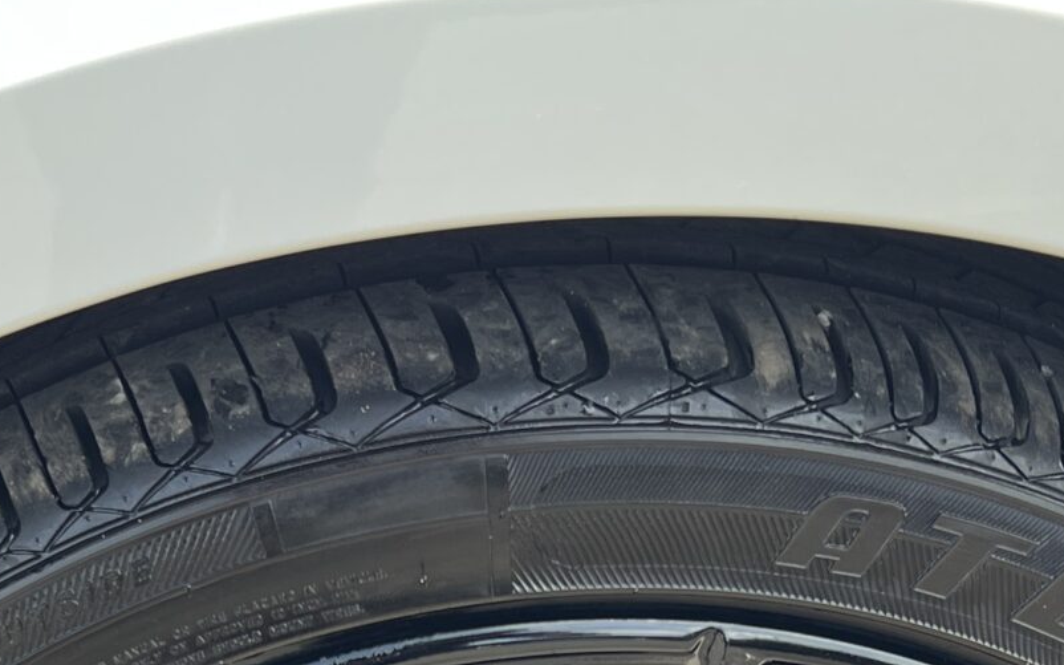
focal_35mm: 88
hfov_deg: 23.5
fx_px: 2551
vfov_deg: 13.5
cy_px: 1134
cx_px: 447
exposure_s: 1/252
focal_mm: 5.7
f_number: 1.5
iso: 50
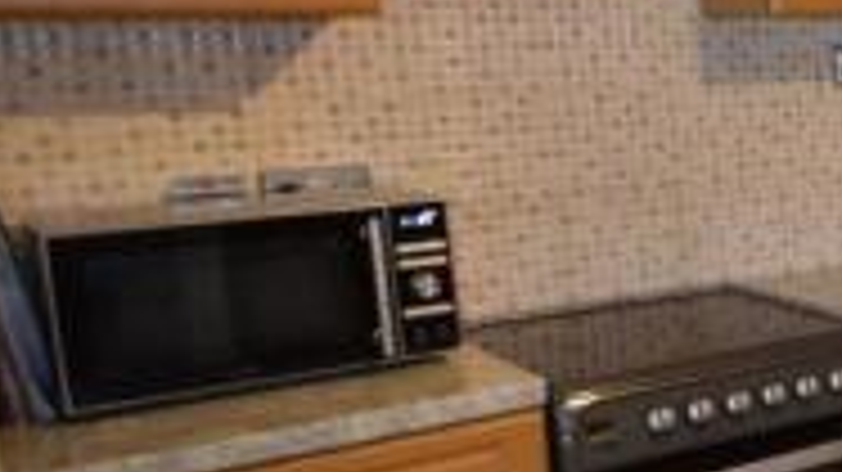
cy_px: 200
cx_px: 1452
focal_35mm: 55
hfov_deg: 23.4
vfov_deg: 21.8
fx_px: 1227
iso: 900
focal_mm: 10
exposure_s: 1/60
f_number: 3.5
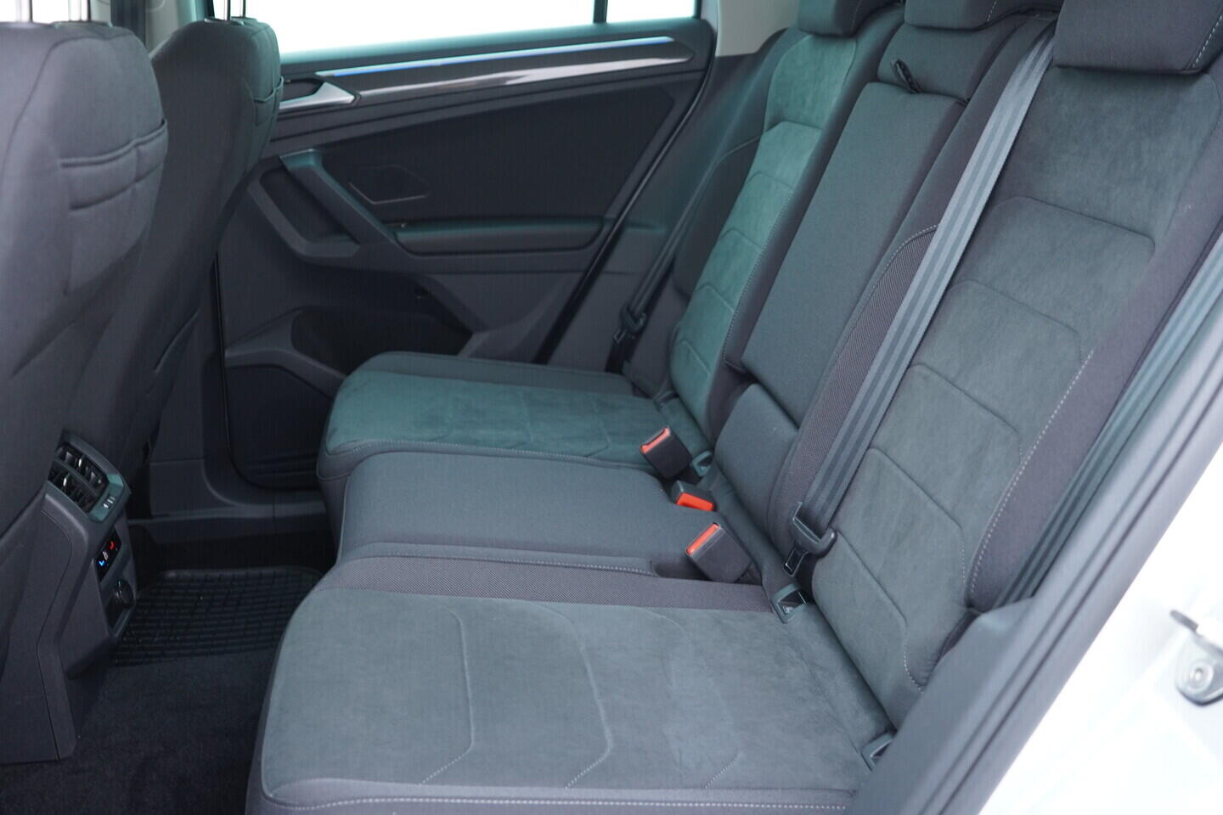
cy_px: 408
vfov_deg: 36.9
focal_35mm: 36
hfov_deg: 53.1
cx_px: 612
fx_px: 1223
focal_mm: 24
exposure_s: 1/40
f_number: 2.8
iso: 500
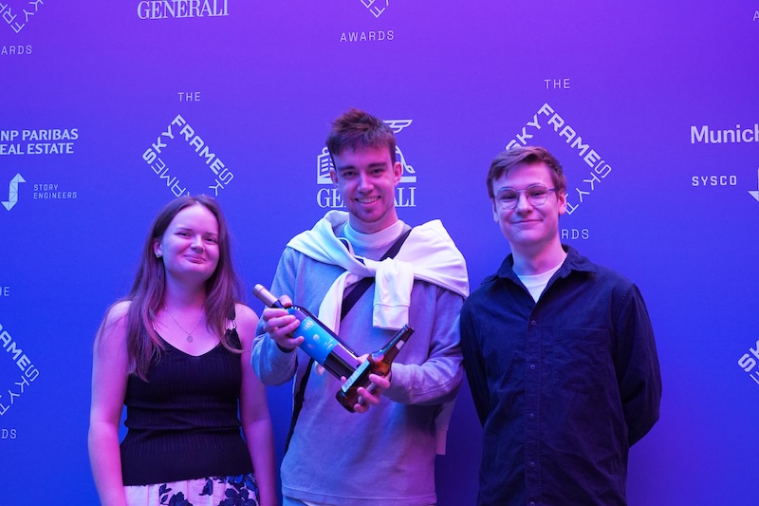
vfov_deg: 27.0
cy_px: 253
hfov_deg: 39.6
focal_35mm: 50
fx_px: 1054
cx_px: 380
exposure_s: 1/160
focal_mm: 50
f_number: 4
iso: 3200
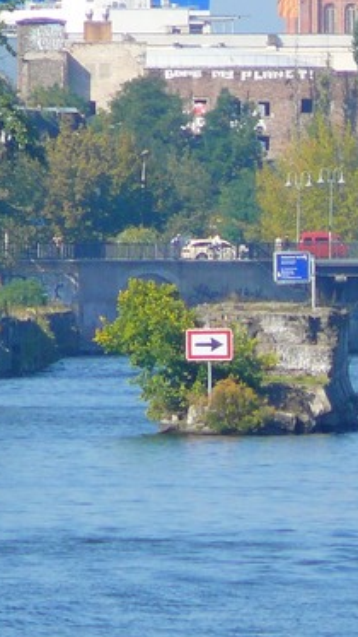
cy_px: 354
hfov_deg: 0.9
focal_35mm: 1310
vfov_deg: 1.6
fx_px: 22093
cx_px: 234
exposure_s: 1/200
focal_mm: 88.8
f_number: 4
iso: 100
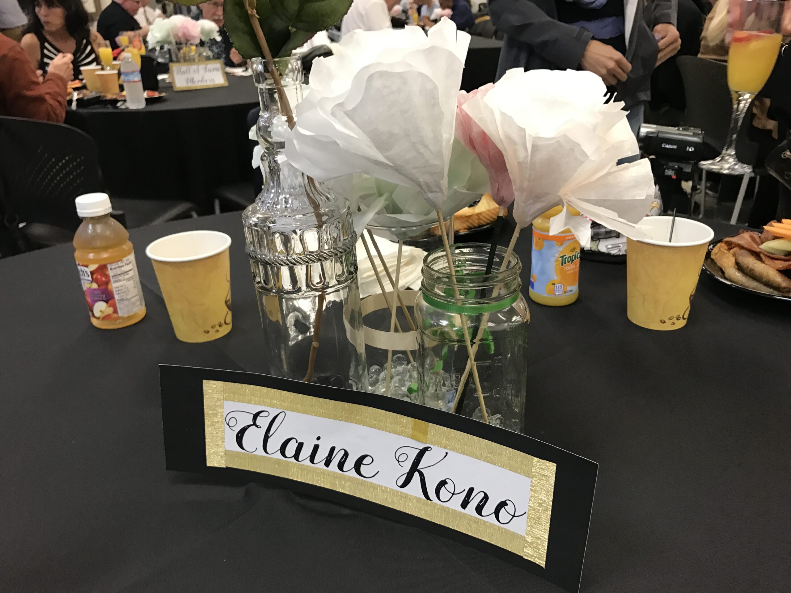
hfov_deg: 63.4
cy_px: 296
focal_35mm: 28
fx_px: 640
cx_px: 396
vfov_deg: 49.7
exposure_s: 1/17
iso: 40
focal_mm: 3.99
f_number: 1.8
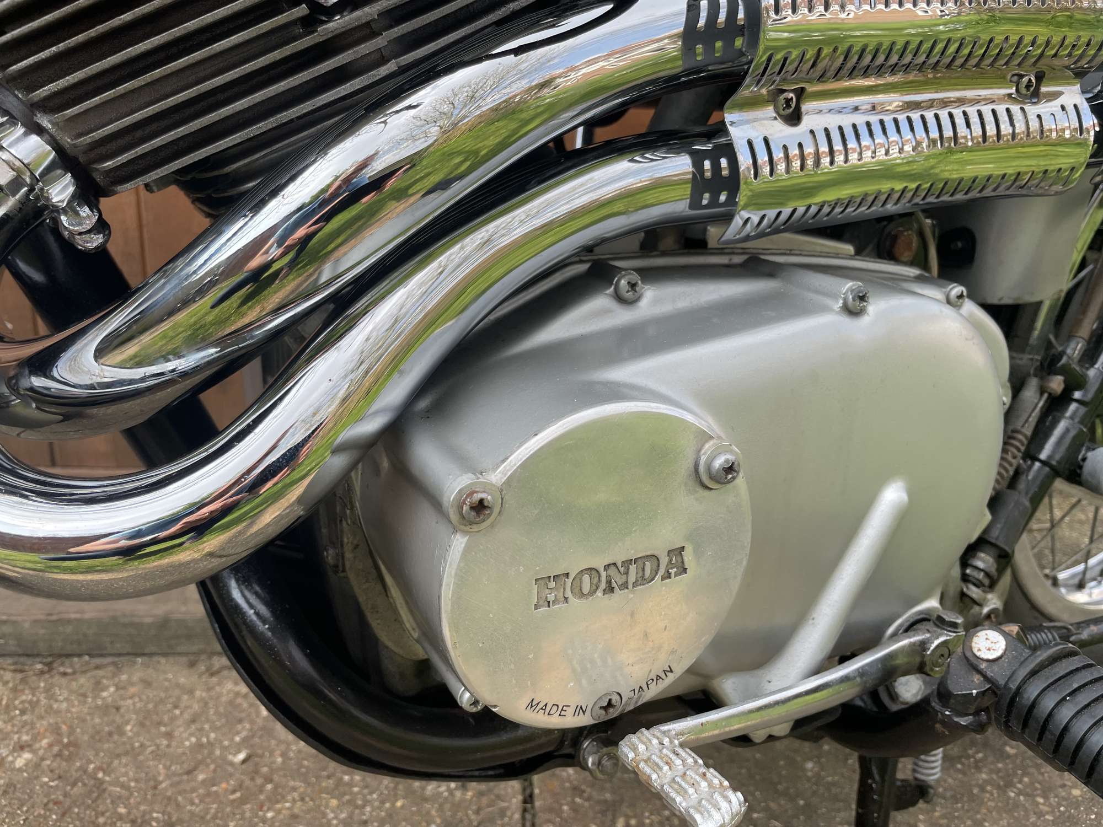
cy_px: 414
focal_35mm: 26
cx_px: 552
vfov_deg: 53.1
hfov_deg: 67.3
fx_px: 828
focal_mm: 4.2
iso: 32
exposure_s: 1/651
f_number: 1.6
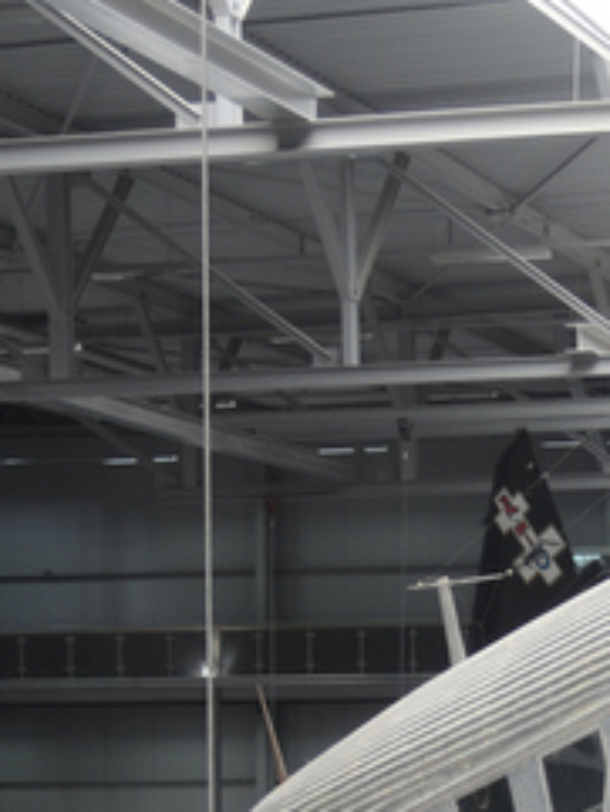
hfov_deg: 10.1
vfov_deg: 13.4
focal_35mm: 145
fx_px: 3404
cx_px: 708
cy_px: 820
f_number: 3.2
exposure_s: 1/30
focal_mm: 10.7
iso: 100
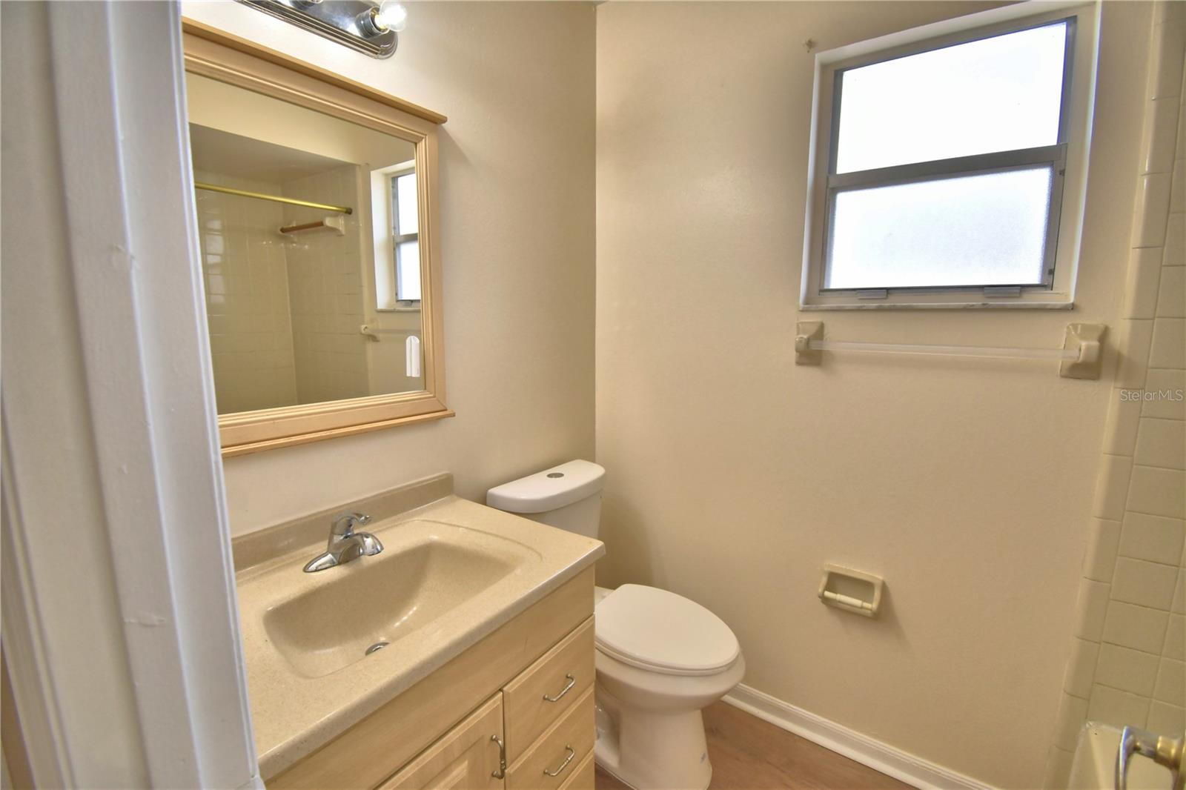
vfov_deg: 77.3
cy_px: 395
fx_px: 494
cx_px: 593
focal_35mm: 15
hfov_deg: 100.4
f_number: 4.5
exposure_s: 1/200
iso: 200
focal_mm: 10
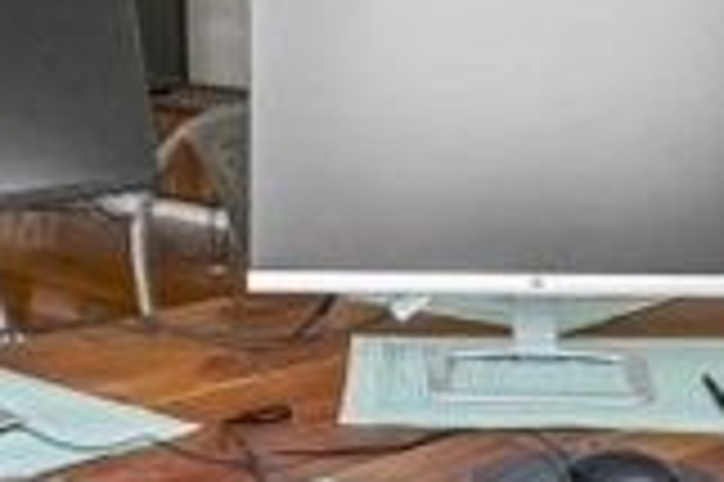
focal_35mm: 89
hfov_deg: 22.7
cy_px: -88
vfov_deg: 14.8
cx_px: 216
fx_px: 1788
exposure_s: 1/160
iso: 800
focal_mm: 14
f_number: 5.6
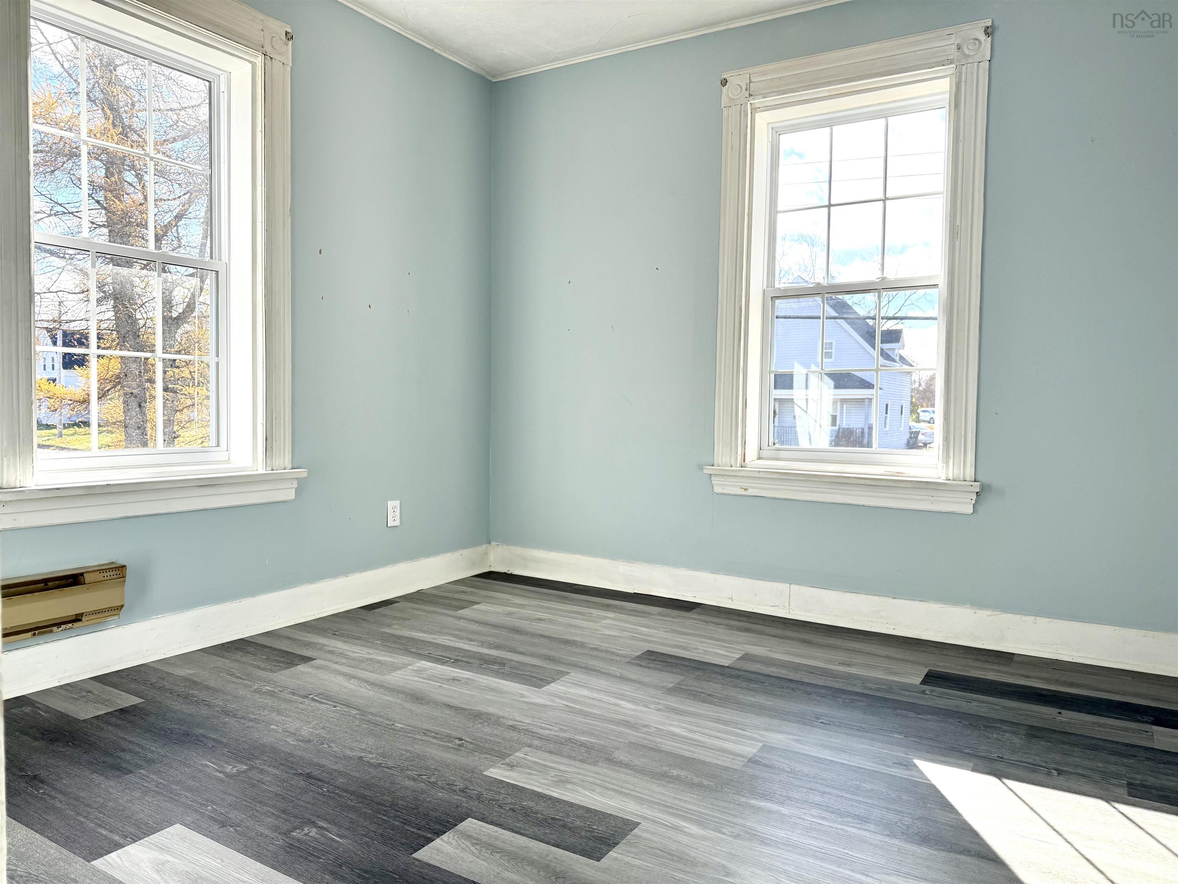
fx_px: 817
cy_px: 442
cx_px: 589
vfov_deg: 56.8
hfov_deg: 71.6
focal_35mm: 24
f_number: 1.78
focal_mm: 6.76
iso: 100
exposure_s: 1/1174
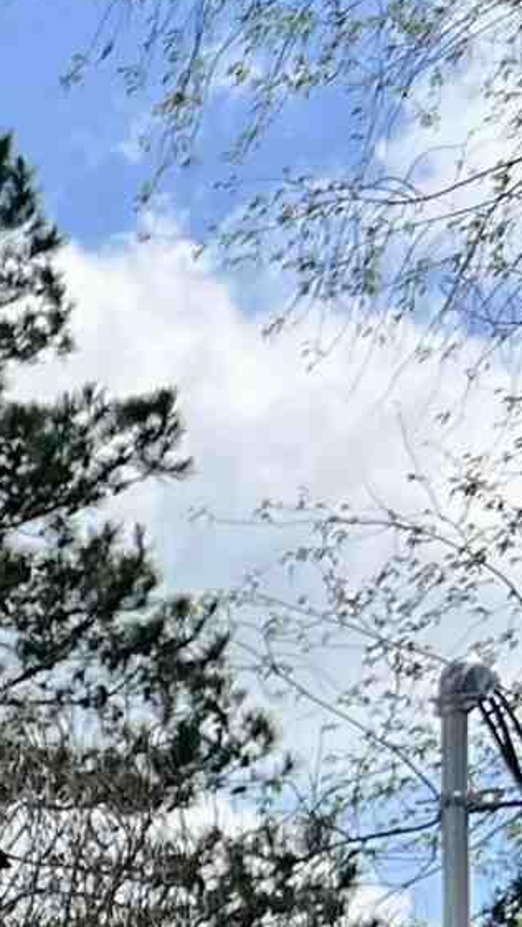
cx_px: -1541
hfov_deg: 6.4
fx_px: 3810
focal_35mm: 155
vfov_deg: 12.8
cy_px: 1592
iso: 50
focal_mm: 5.7
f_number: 1.5
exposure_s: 1/2083
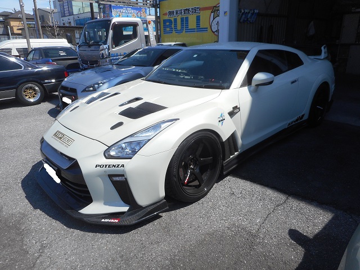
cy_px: 135
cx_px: 180
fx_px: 260
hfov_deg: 69.4
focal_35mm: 25
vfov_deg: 54.9
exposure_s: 1/800
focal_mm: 4.5
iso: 80
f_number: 3.7
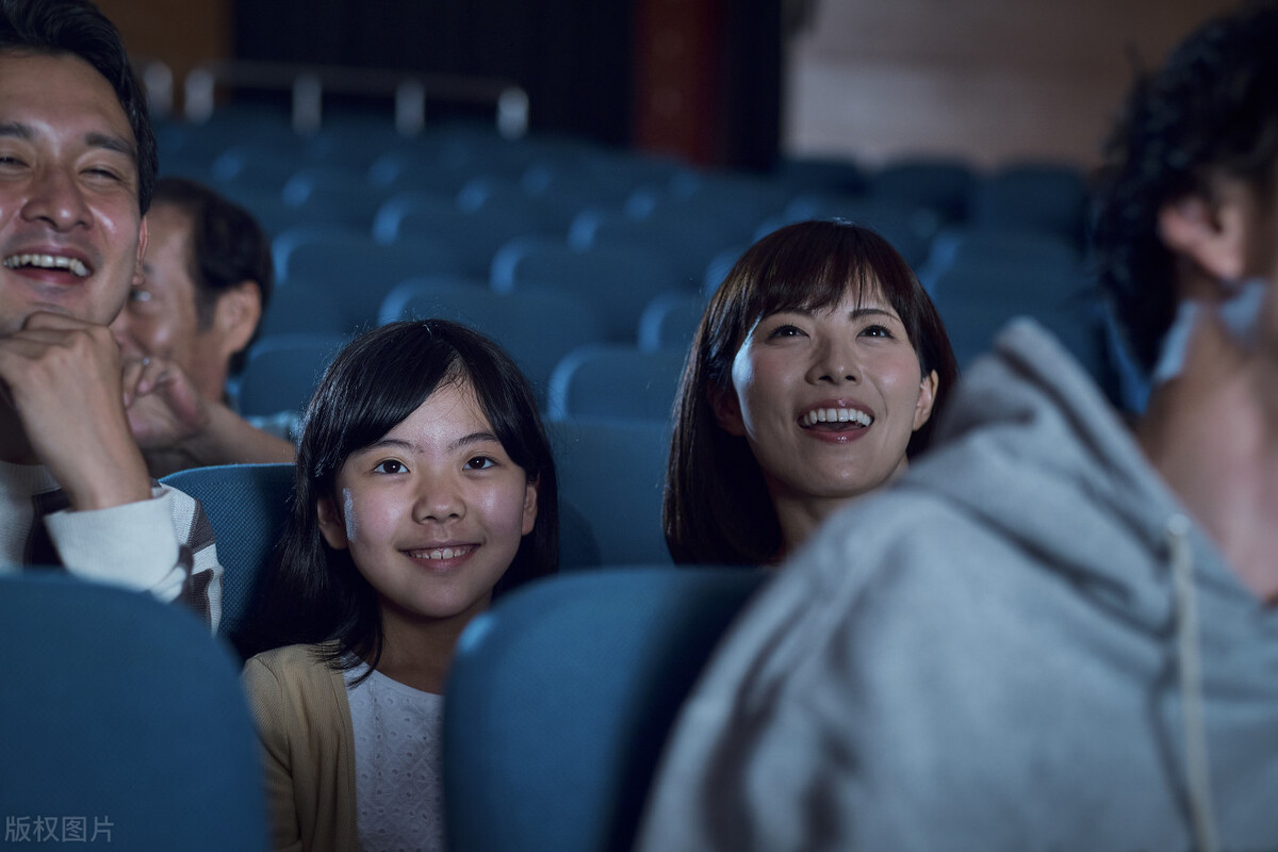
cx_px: 639
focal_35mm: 84
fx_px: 2982
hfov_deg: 24.2
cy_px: 426
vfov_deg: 16.3
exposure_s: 1/200
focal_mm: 56
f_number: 2.2
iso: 400
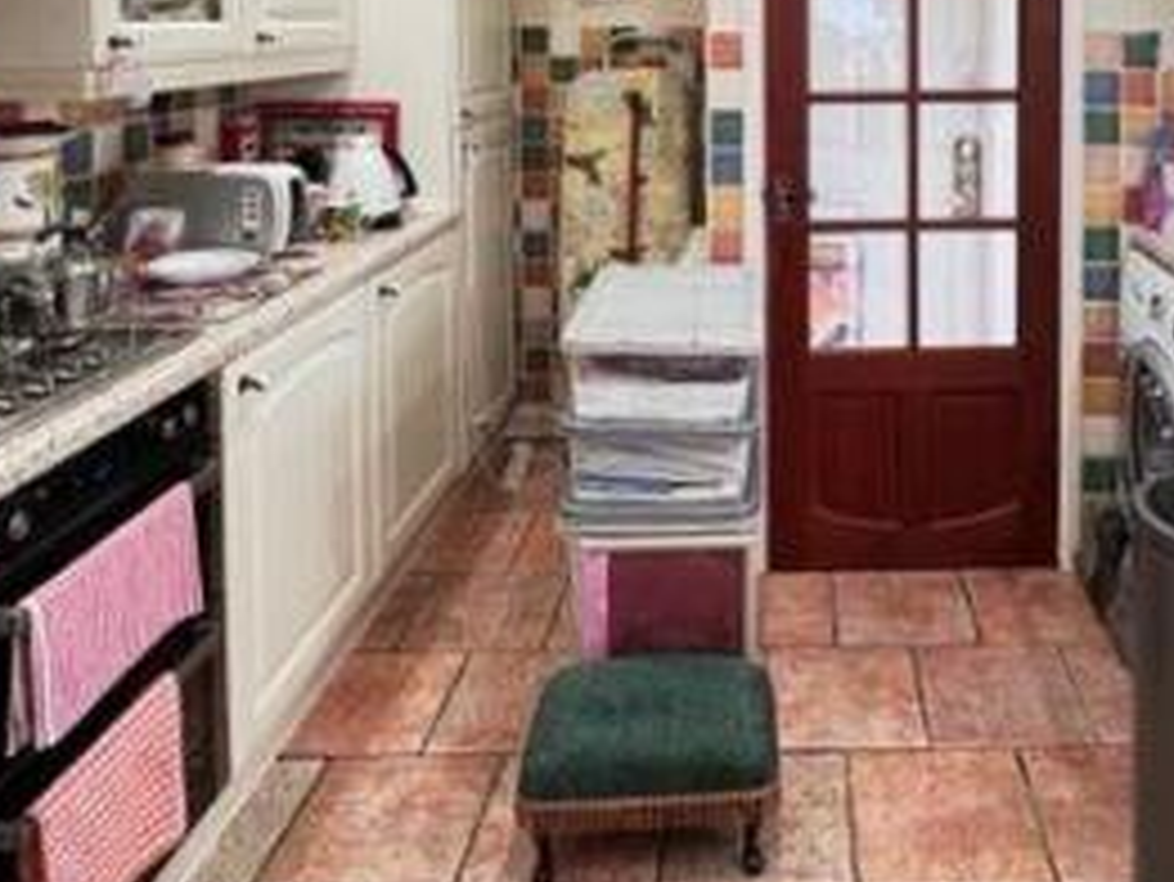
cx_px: 812
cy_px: 47
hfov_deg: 59.7
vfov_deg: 43.0
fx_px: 984
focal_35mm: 29
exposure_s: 1/50
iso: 250
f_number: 1.8
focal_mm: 1.57
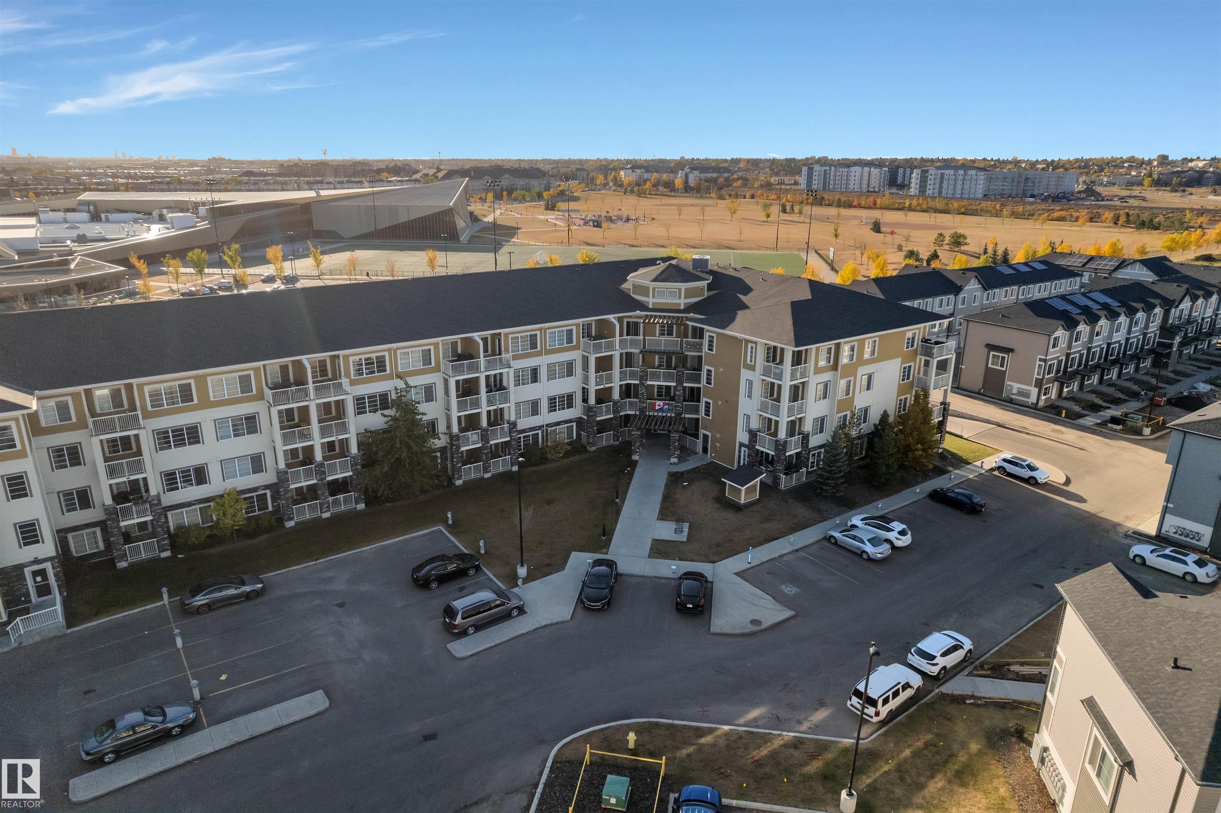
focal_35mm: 22
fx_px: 746
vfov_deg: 57.2
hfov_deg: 78.6
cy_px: 406
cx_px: 610
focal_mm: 8.38
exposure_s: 1/4000
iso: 110
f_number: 2.4
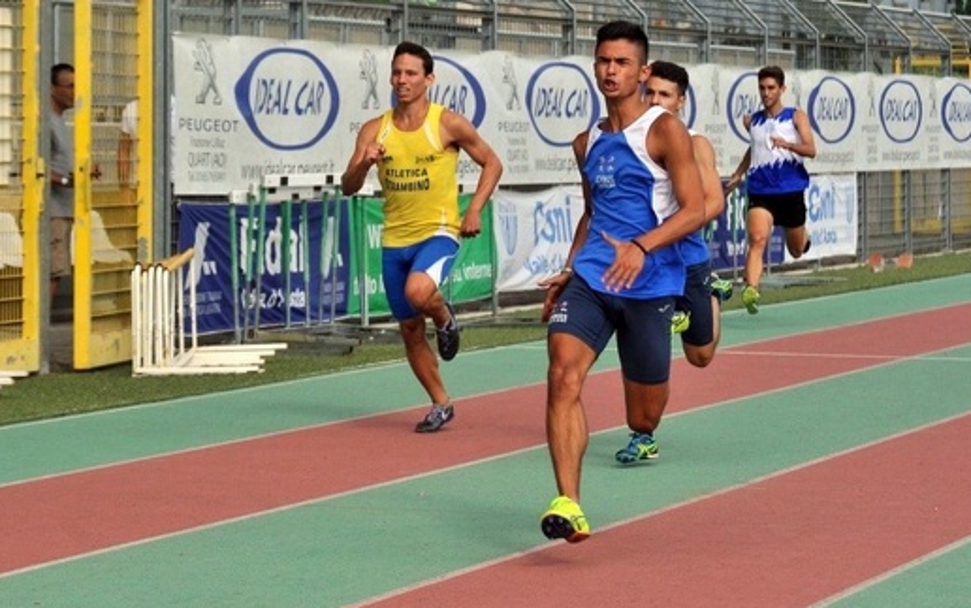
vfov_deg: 8.0
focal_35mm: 164
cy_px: 203
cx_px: 395
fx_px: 4342
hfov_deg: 12.8
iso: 800
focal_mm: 105
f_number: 6.3
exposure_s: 1/1000
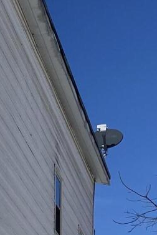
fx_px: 935
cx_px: -145
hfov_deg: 9.1
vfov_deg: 13.8
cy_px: 313
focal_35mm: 143
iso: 32
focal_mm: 4.25
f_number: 1.8
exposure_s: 1/8850
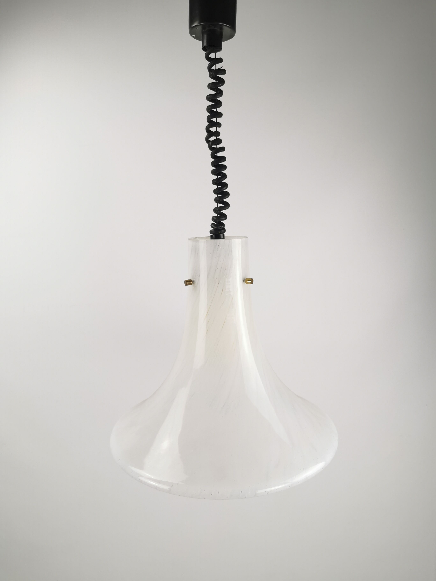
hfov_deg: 51.4
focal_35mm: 27
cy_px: 290
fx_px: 453
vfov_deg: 65.3
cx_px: 218
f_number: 1.6
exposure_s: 1/100
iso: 50
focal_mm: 5.56
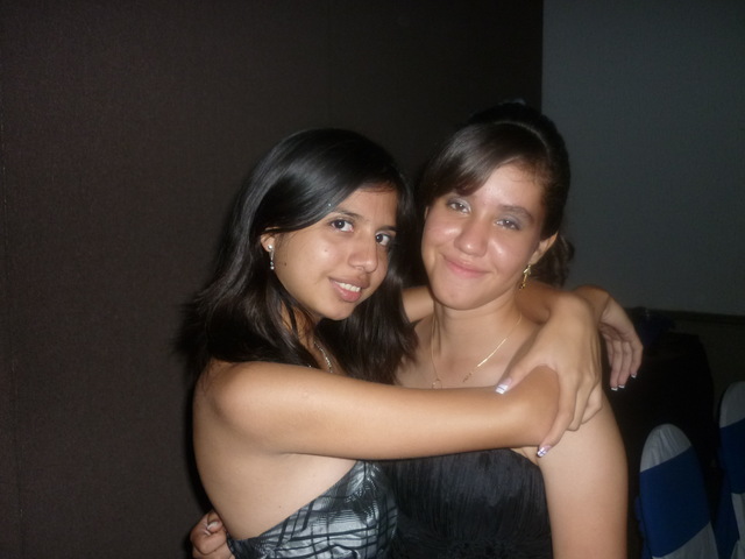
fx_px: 710
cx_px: 372
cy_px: 280
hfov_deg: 55.4
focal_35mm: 33
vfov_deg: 42.9
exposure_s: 1/30
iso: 200
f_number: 2.8
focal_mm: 5.5
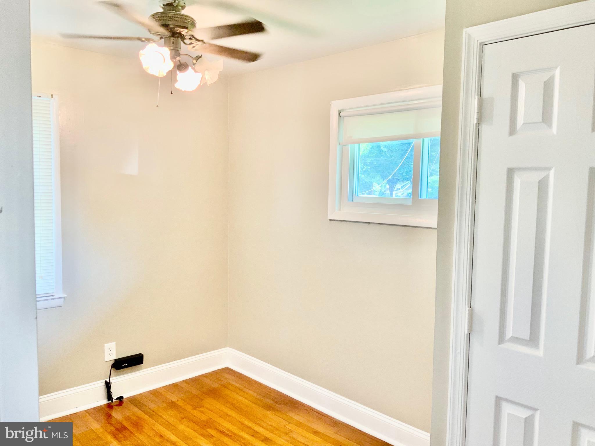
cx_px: 298
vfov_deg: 48.2
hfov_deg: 61.7
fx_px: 498
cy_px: 223
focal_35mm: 29
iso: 64
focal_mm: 3
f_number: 1.8
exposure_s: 1/60
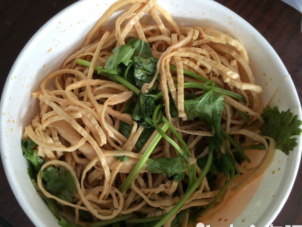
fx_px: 297
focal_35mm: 34
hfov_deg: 53.9
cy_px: 128
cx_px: 141
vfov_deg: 41.7
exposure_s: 1/30
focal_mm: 4.15
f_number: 2.2
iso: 100
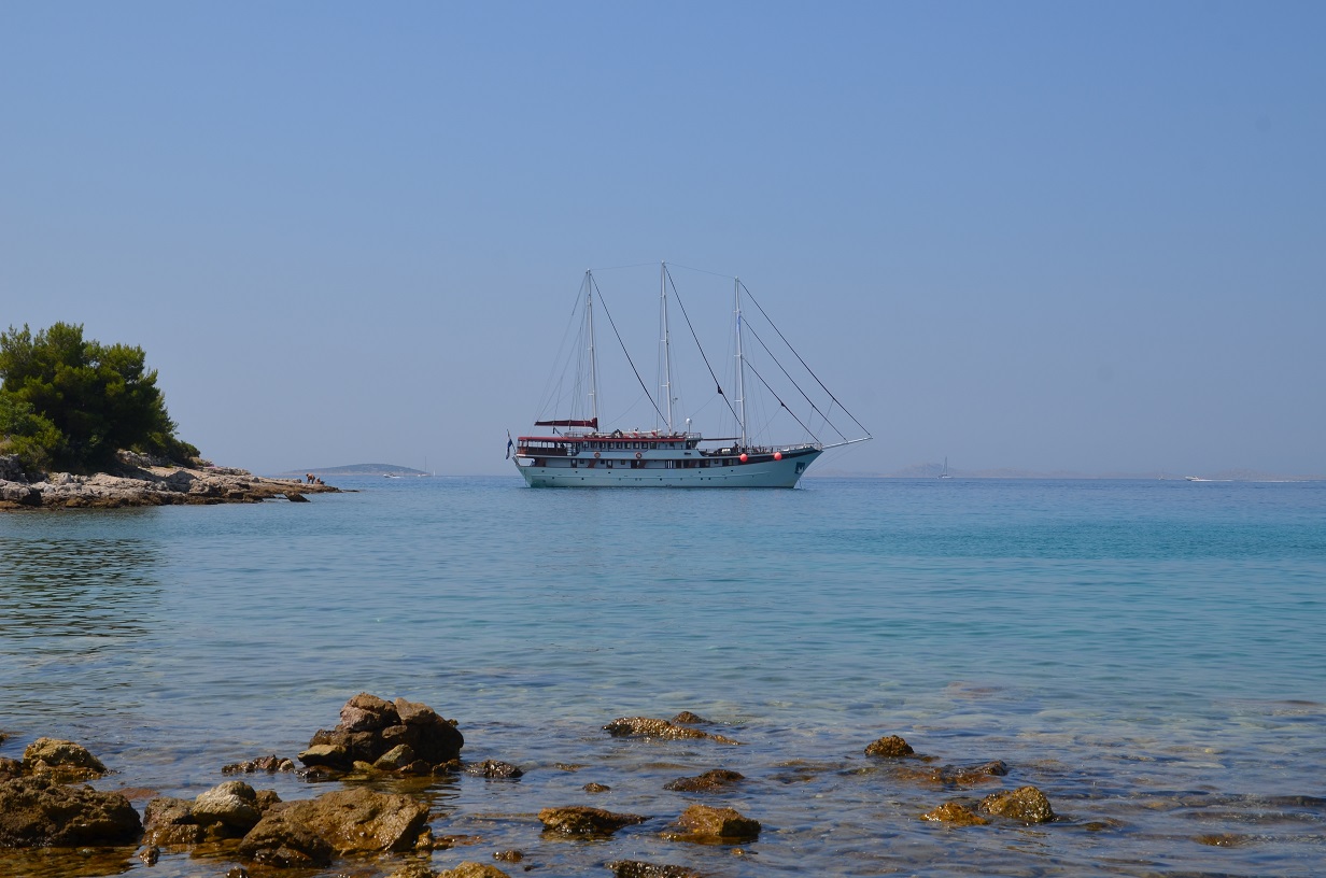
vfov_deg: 23.7
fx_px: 2095
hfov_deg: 35.1
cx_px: 663
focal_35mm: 57
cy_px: 439
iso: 100
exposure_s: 1/400
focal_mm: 38
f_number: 10
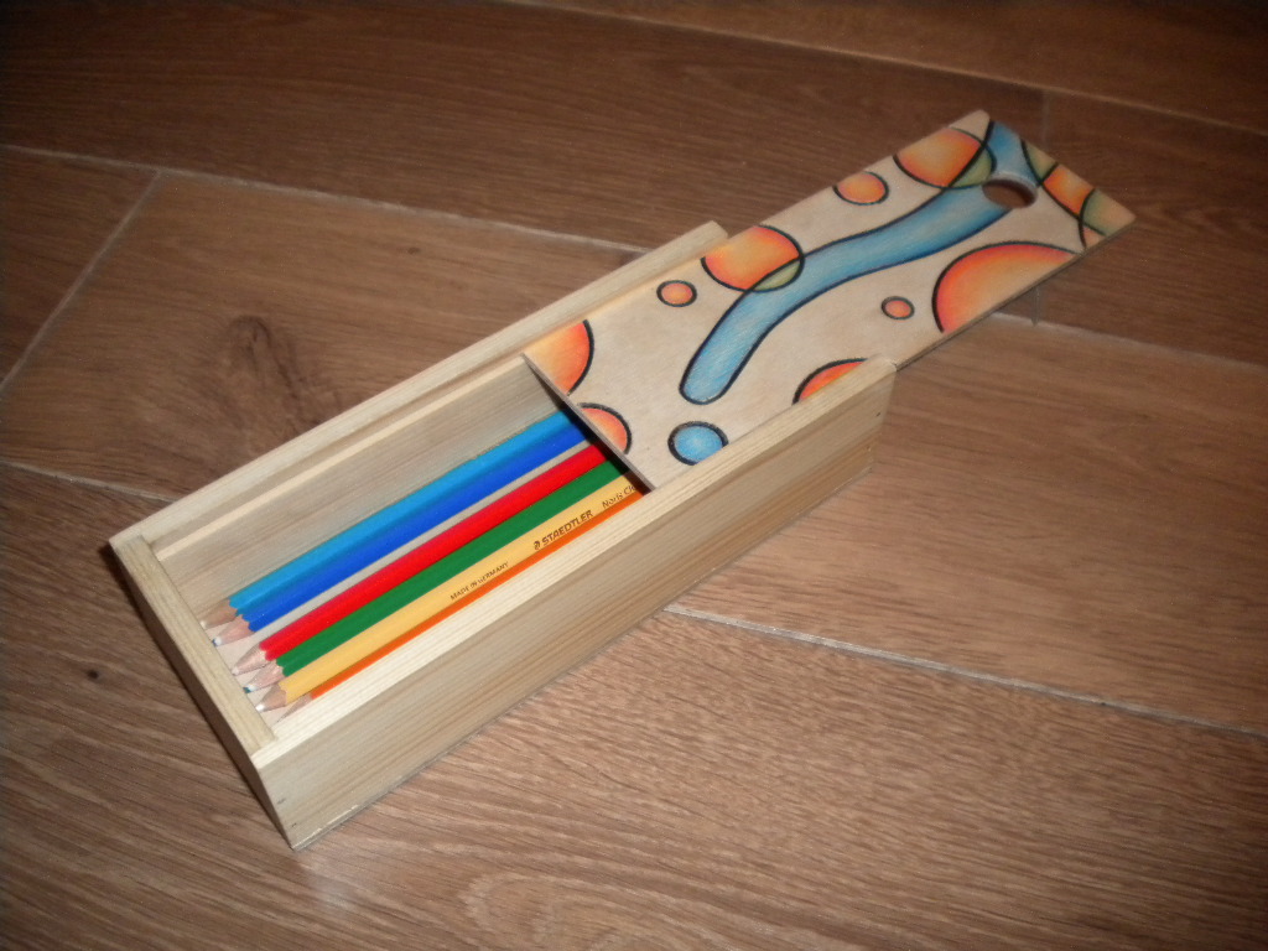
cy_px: 476
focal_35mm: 35
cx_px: 634
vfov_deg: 40.7
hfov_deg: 52.6
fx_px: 1282
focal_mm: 6.3
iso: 400
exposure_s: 1/30
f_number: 3.1
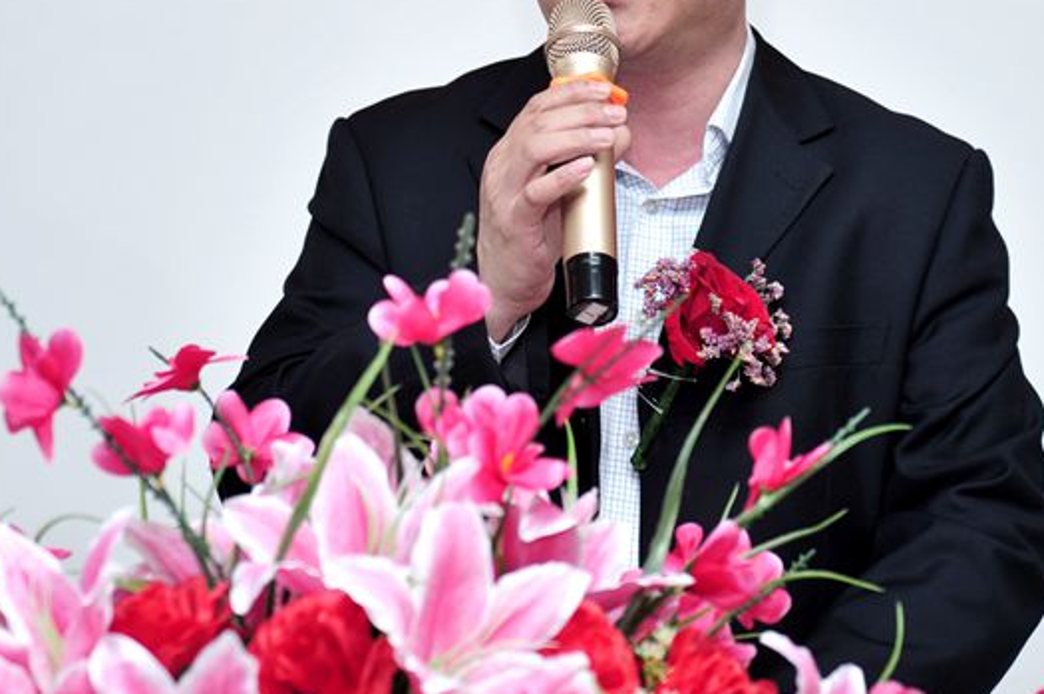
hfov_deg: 13.6
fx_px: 4375
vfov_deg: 9.0
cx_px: 595
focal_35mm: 151
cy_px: 127
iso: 500
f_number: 2.8
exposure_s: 1/60
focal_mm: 66
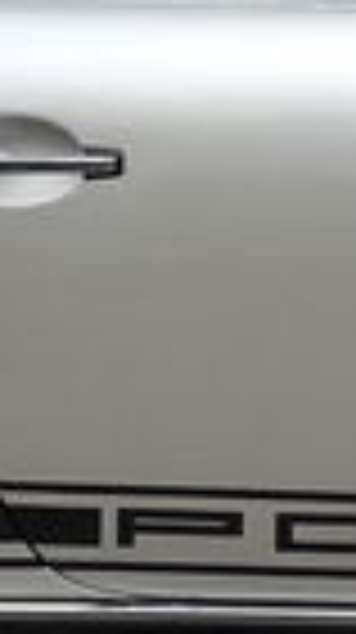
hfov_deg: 5.4
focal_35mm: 222
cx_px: 424
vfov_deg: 9.6
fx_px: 3737
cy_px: -22
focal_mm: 4
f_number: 1.8
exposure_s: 1/215
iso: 20
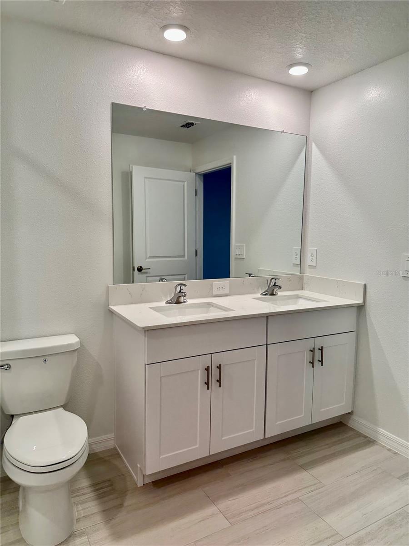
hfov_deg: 56.8
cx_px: 204
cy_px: 273
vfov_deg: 71.6
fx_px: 378
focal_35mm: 24
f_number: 1.78
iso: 80
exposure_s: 1/120
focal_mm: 6.86
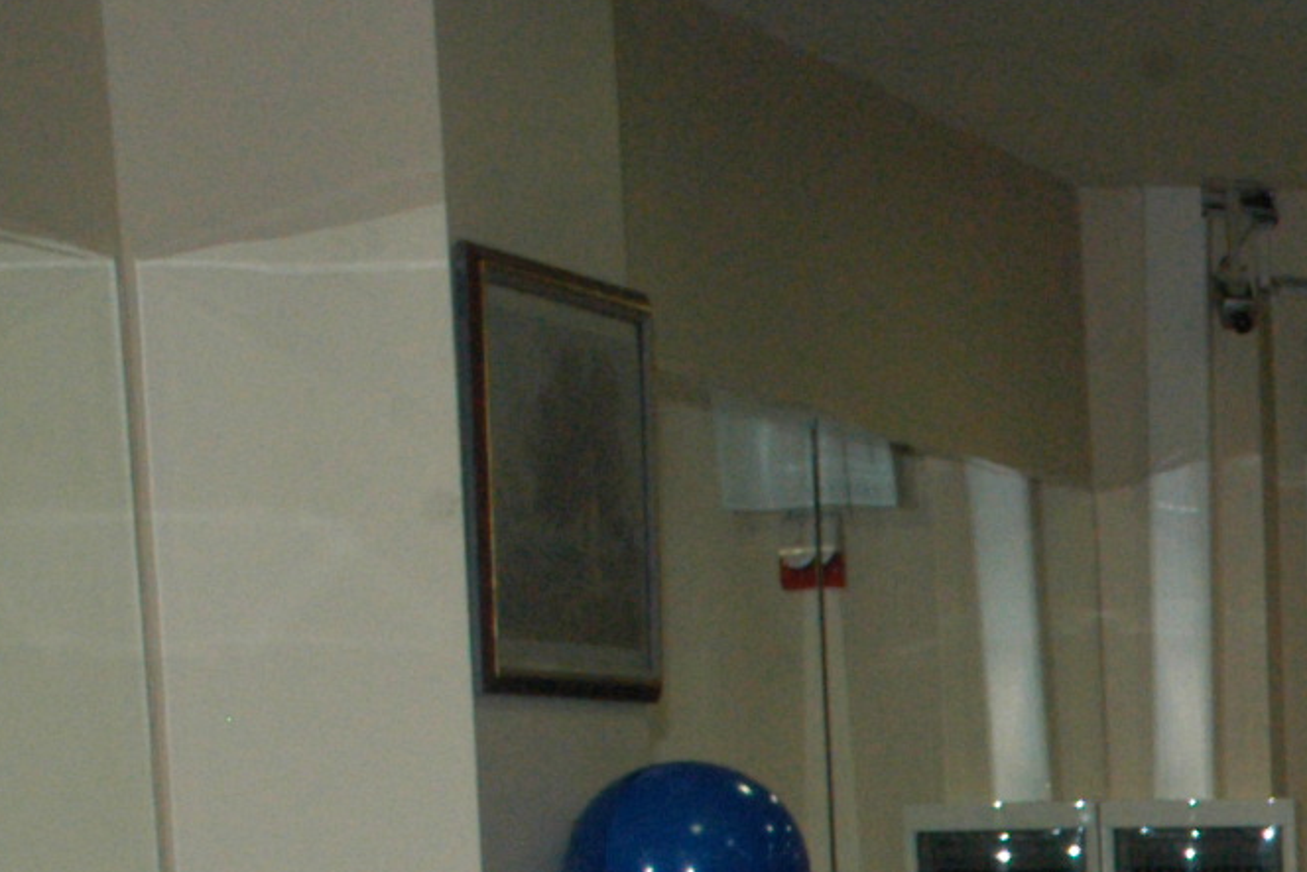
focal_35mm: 163
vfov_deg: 8.1
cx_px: 2775
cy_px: 1673
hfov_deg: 11.2
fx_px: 5919
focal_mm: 24
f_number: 9
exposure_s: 1/60
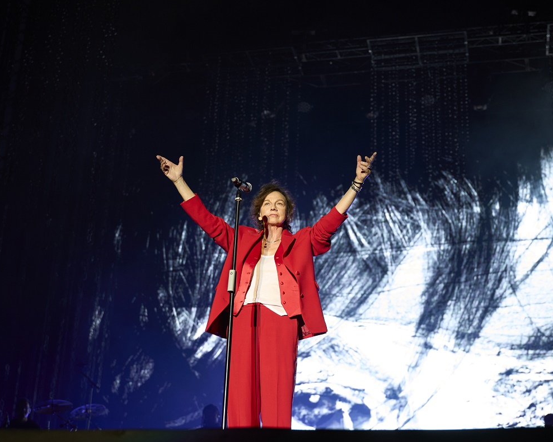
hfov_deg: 33.0
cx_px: 307
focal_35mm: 57
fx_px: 933
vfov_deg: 26.7
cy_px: 219
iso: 2000
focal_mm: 50
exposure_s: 1/200
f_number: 2.8
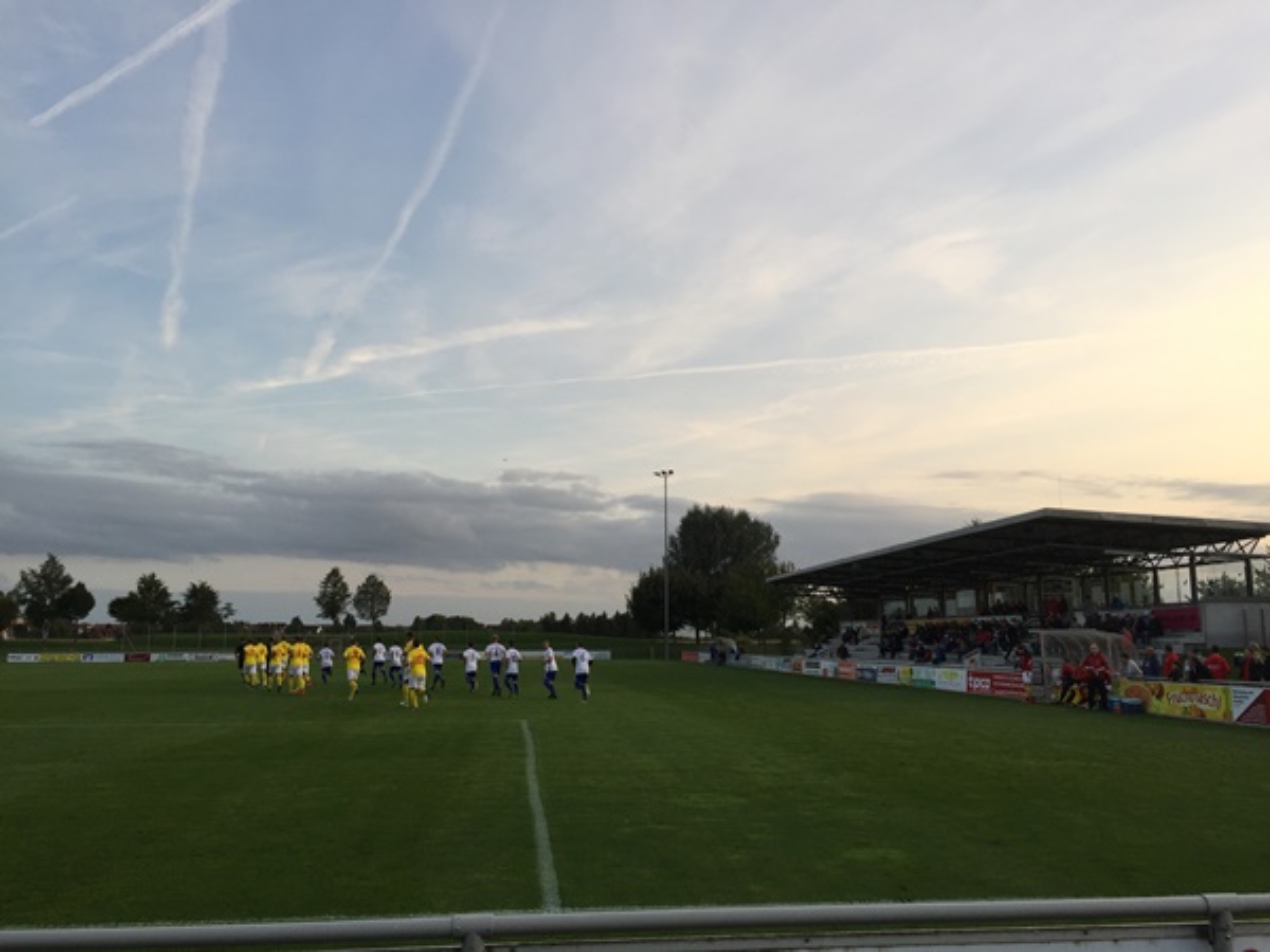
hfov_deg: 61.7
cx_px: 635
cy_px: 476
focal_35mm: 29
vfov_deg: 48.2
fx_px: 1064
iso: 32
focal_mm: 4.15
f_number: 2.2
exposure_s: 1/172
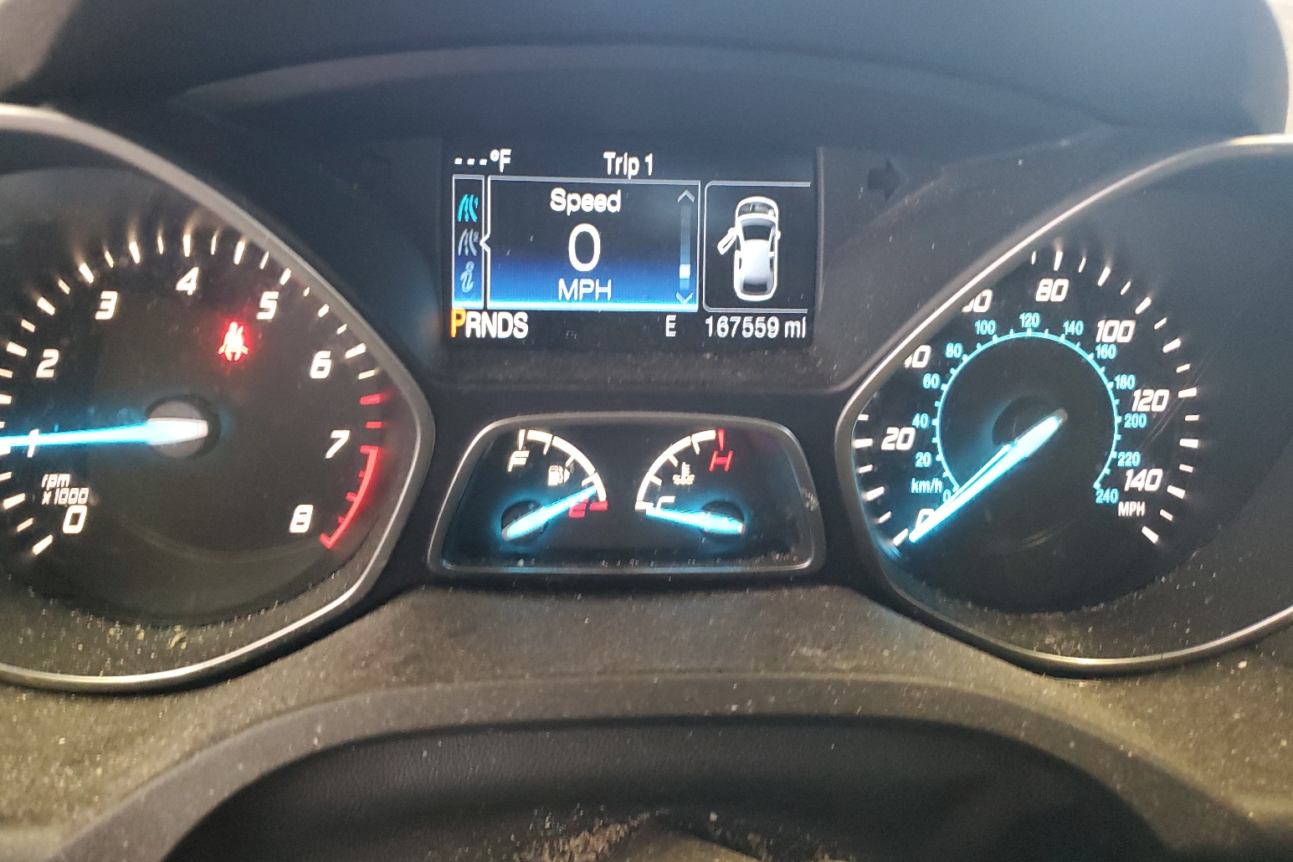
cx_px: 645
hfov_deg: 65.5
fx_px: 1006
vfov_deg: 46.2
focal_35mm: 28
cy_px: 362
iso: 351
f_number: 1.5
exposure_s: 1/40
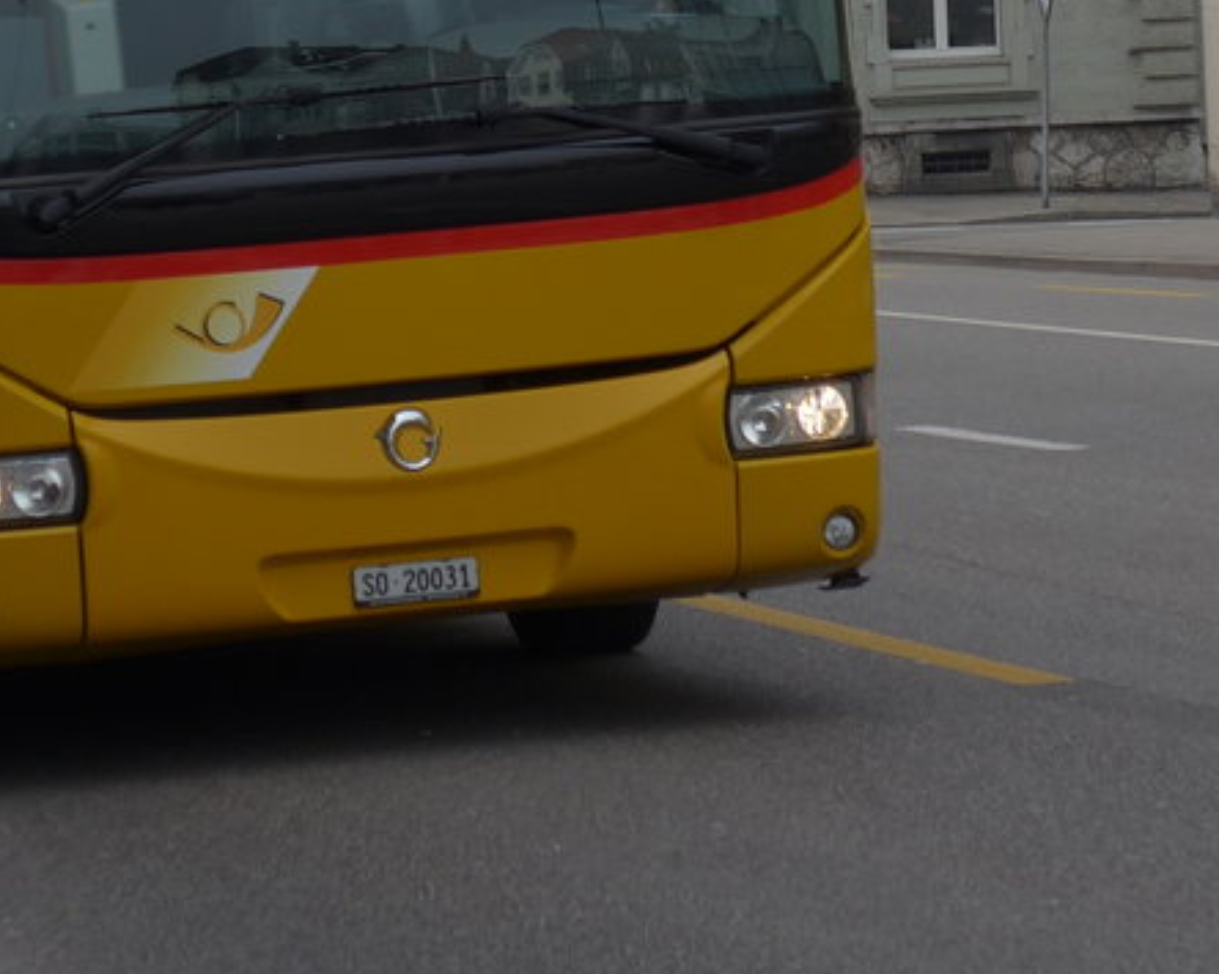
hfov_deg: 9.8
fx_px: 7142
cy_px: -126
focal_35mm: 198
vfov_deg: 7.8
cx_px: 453
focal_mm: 16
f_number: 4.4
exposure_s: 1/500
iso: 80
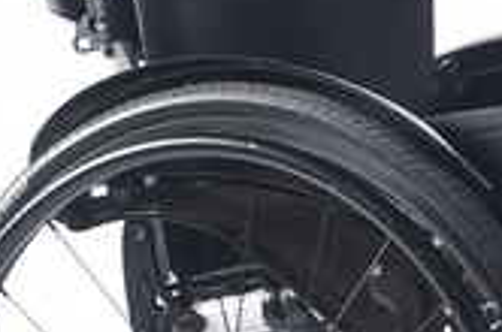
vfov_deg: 4.0
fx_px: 4732
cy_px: 139
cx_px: 1043
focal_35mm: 340
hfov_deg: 5.9
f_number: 11
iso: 100
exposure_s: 1/80
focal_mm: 55
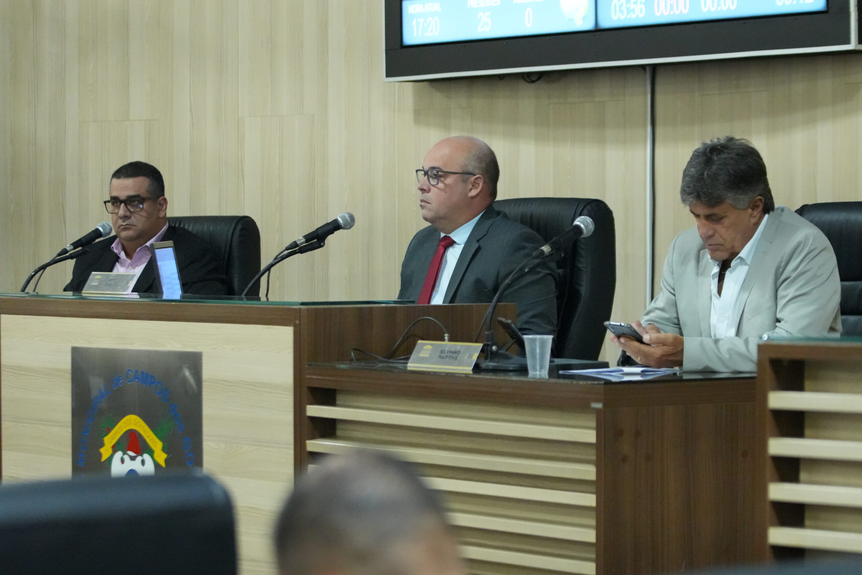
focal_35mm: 129
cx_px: 433
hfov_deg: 15.9
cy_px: 286
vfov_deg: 10.7
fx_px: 3077
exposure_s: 1/200
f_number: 2.8
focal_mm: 85
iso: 8000
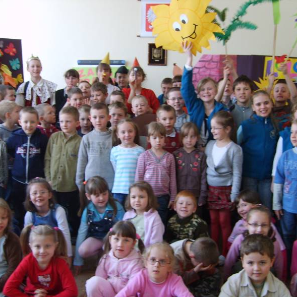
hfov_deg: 40.0
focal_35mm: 42
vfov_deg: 40.0
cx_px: 144
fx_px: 408
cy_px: 151
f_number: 2.8
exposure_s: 1/30
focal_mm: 5.8
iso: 133
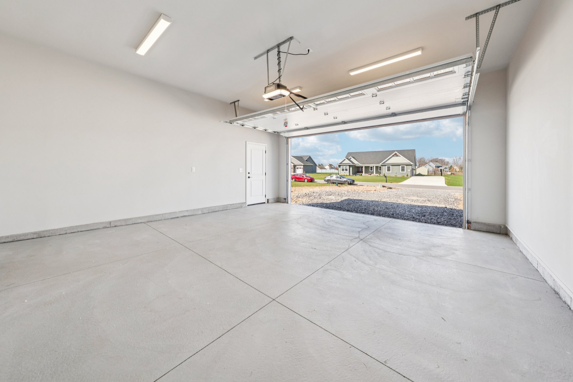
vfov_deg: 90.0
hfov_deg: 112.6
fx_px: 191
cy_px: 191
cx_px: 286
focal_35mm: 12
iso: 100
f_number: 9
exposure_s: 1/50
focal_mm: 12
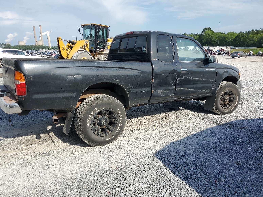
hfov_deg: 65.3
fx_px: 205
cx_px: 128
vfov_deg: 51.4
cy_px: 101
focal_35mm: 27
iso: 50
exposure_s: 1/2500
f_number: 1.5
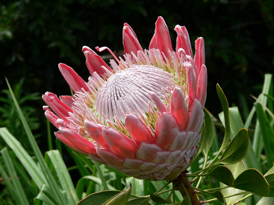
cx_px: 137
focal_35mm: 155
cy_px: 102
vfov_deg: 9.6
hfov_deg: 12.7
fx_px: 1227
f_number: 5.6
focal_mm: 32.8
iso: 80
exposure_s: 1/200
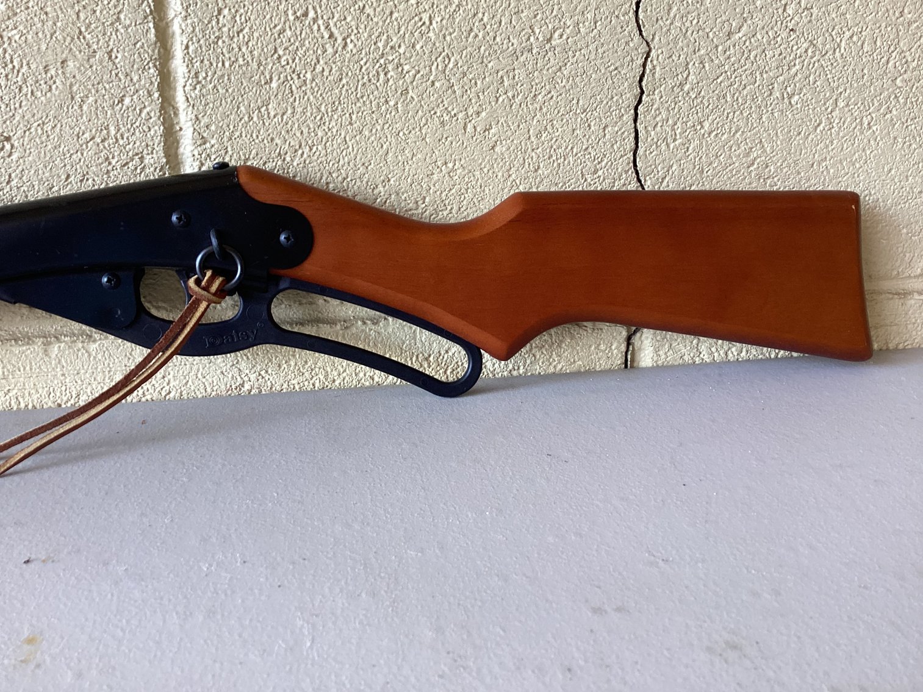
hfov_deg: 58.3
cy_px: 346
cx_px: 462
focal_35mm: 31
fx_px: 827
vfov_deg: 45.4
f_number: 2.4
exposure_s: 1/120
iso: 50
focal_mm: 3.3
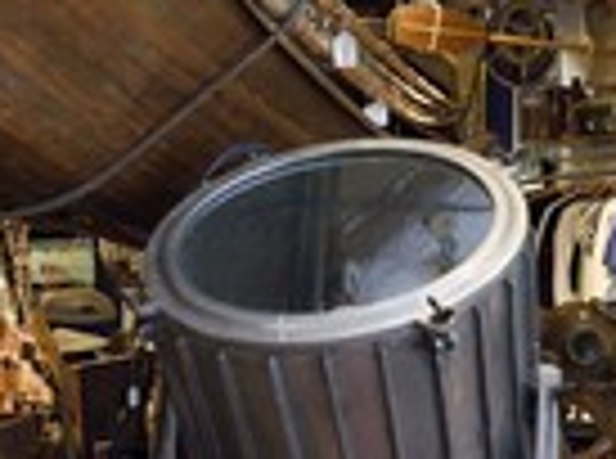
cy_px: 198
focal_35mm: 77
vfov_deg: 19.0
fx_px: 1367
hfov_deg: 24.6
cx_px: 569
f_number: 7.1
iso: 800
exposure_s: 1/15
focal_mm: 26
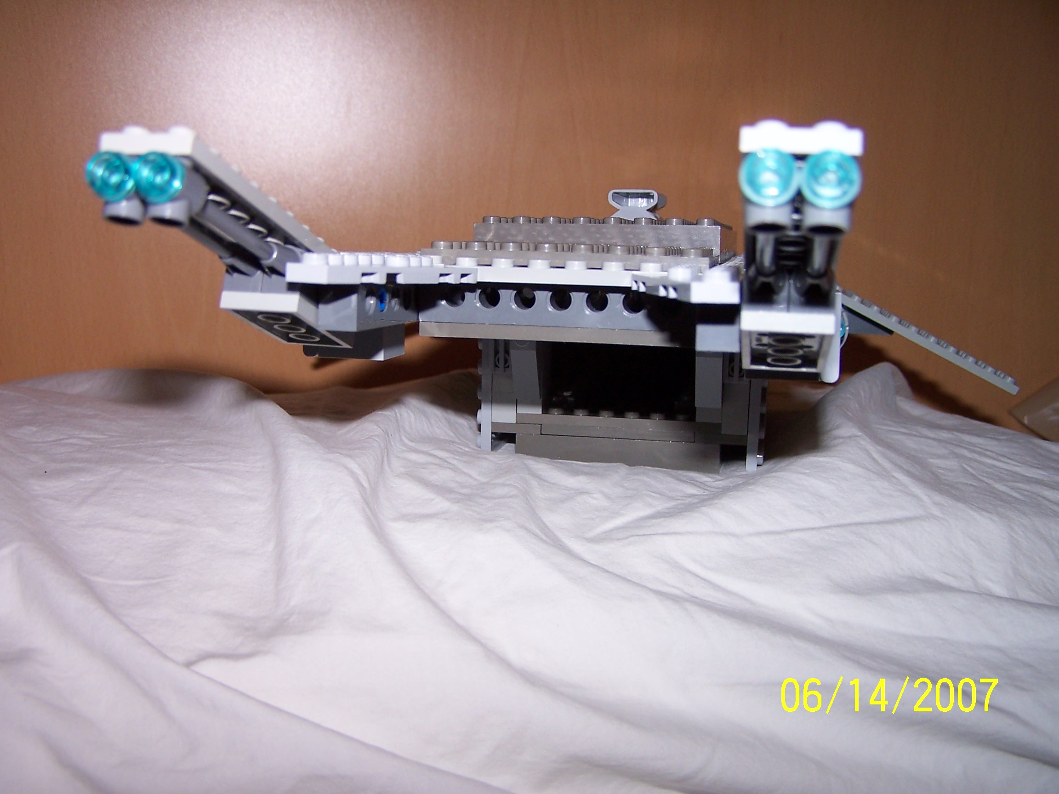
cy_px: 397
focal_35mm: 38
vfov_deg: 37.7
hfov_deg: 49.0
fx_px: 1163
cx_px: 530
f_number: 2.8
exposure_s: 1/60
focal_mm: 6.3
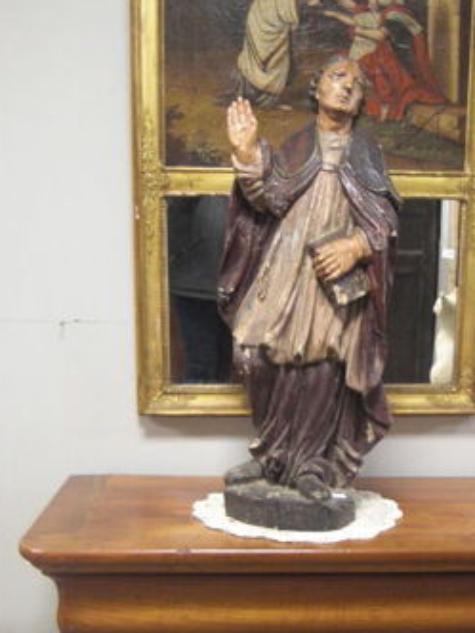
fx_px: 988
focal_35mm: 54
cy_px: 389
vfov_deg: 35.4
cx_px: 322
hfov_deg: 26.9
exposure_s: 1/13
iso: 200
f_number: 2.6
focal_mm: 4.9
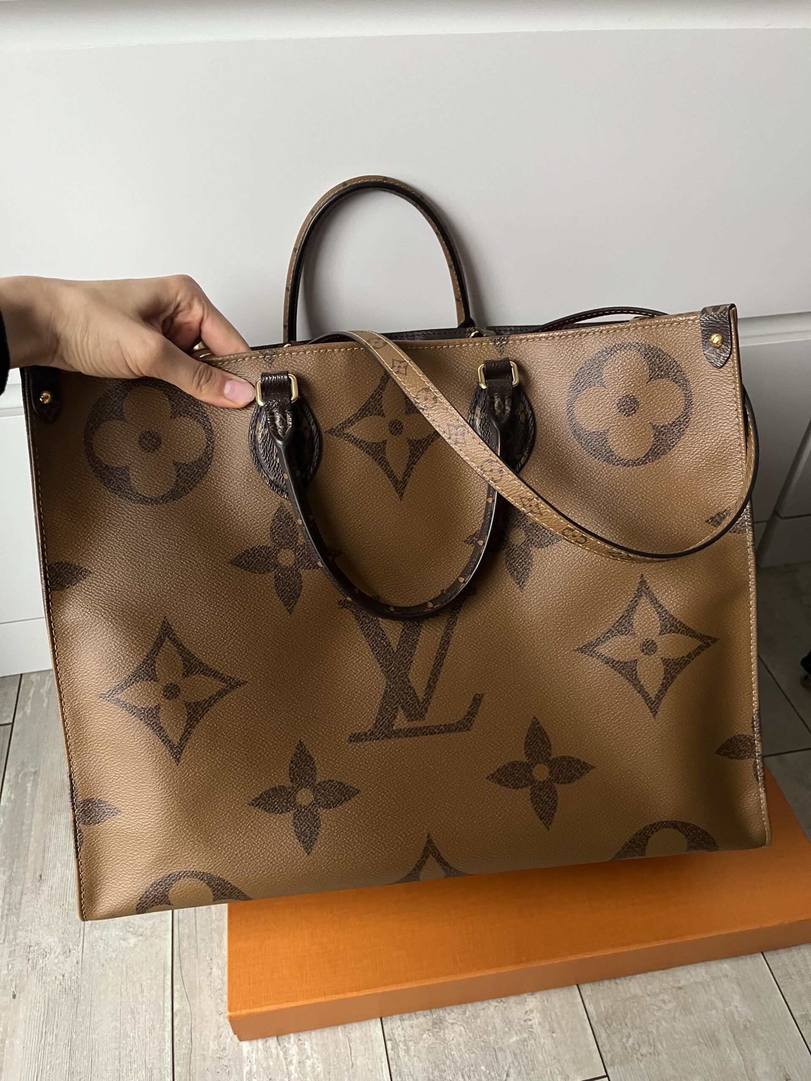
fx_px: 812
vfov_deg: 67.3
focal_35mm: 26
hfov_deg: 53.1
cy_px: 540
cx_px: 406
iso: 400
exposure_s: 1/60
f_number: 1.6
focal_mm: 5.1
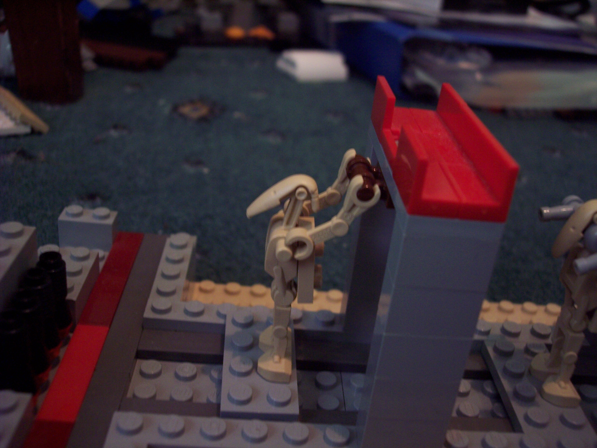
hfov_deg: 47.9
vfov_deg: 36.8
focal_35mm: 39
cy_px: 224
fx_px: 673
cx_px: 298
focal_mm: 8
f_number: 3.4
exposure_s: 1/8
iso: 200
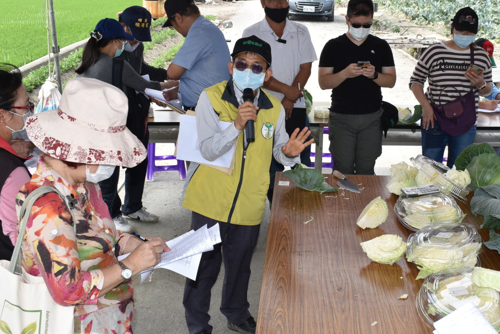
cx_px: 307
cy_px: 166
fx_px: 639
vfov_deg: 29.3
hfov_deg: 42.5
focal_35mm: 46
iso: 250
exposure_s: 1/200
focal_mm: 24
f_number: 11
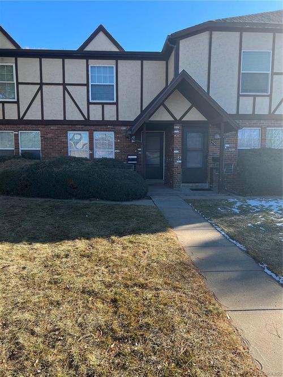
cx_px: 142
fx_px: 284
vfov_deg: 67.3
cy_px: 188
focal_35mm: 26
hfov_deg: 53.0
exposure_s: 1/1135
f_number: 1.5
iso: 50
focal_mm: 5.7
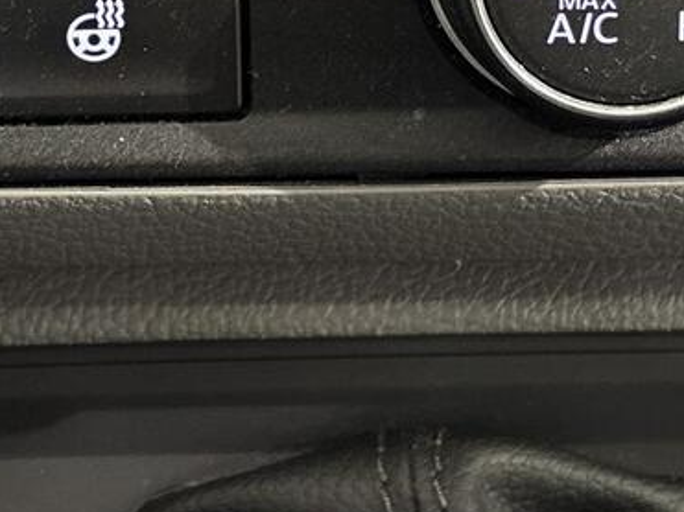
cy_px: -59
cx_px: 277
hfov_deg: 19.4
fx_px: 1995
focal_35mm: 101
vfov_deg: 14.3
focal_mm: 5.96
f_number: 1.6
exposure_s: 1/30
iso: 800
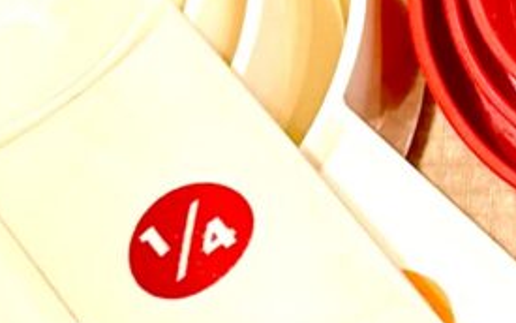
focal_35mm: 237
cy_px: -227
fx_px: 3334
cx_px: 1240
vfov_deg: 5.5
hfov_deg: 8.2
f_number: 1.78
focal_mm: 6.76
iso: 160
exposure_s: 1/60
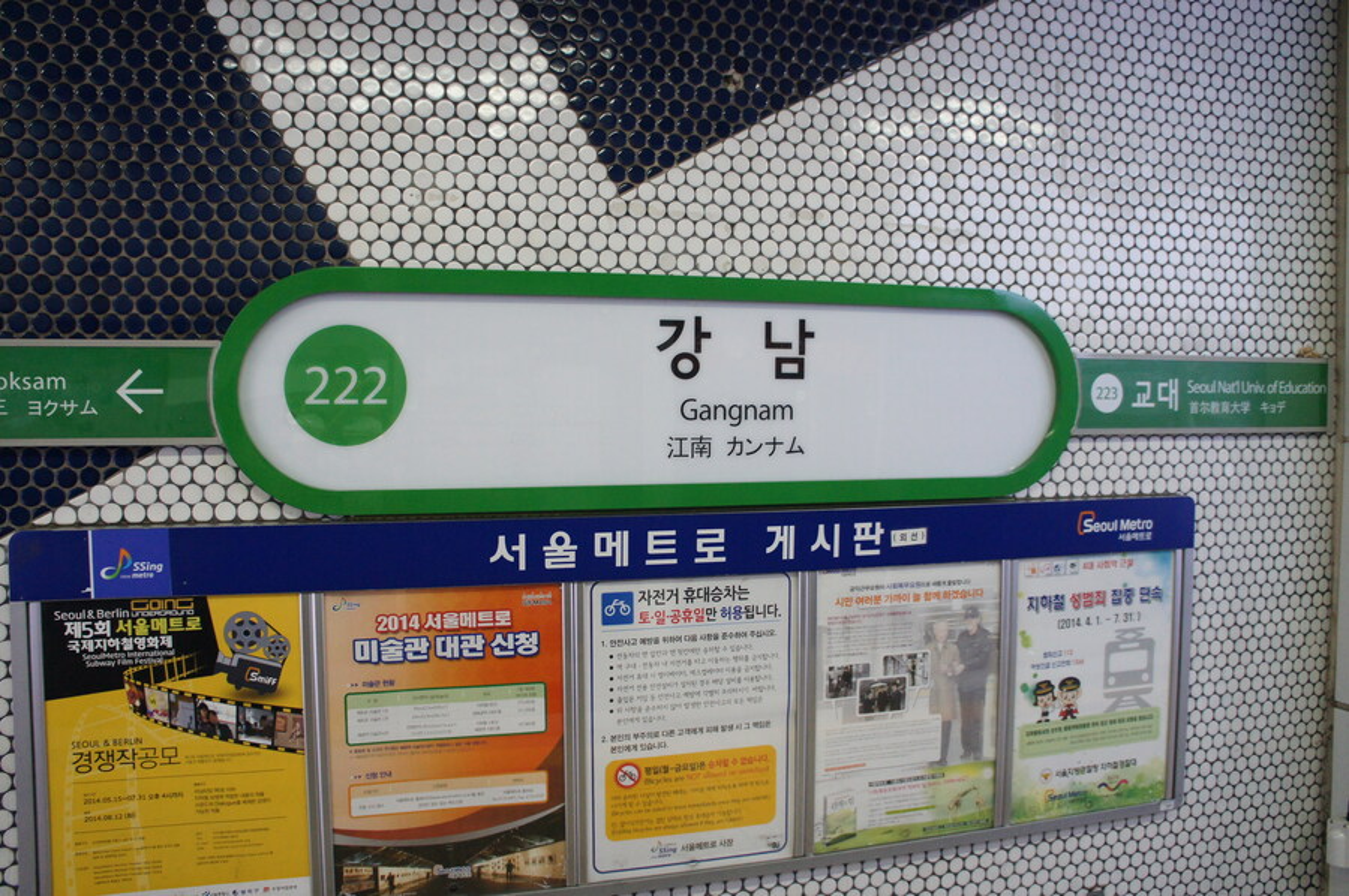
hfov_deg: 67.4
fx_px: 1011
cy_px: 448
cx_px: 674
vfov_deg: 47.8
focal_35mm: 27
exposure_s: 1/160
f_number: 3.5
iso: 1600
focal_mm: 18
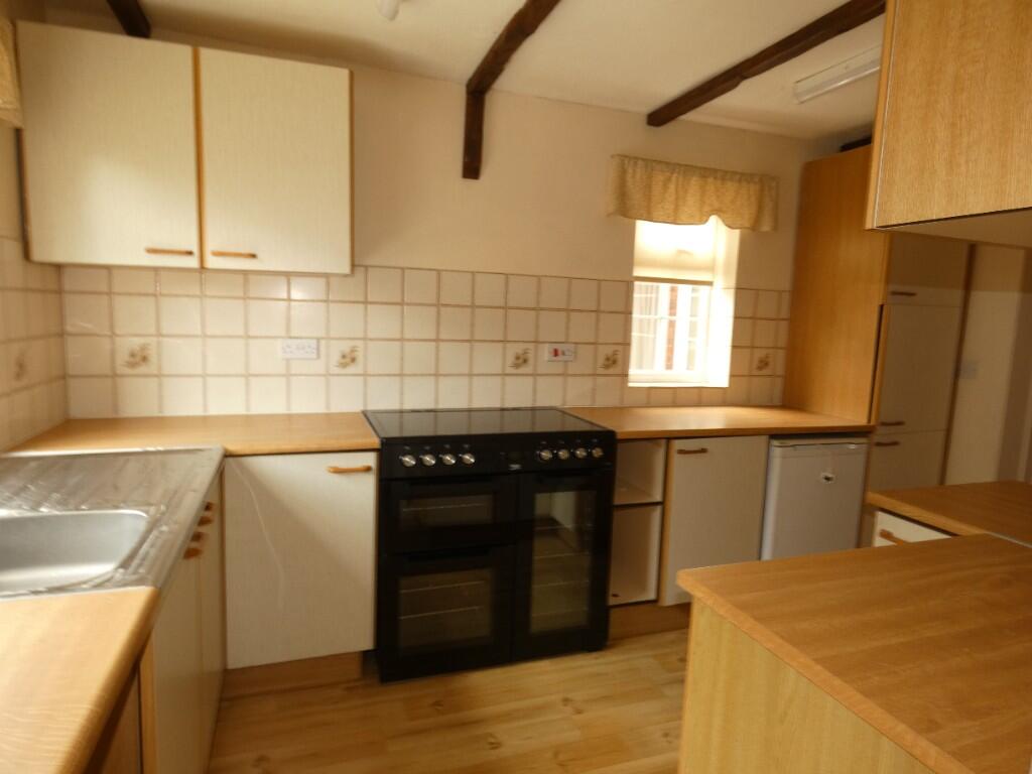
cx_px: 516
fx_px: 596
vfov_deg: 66.0
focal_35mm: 20
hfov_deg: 81.7
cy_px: 387
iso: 80
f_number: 2.8
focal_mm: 3.6
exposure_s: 1/25
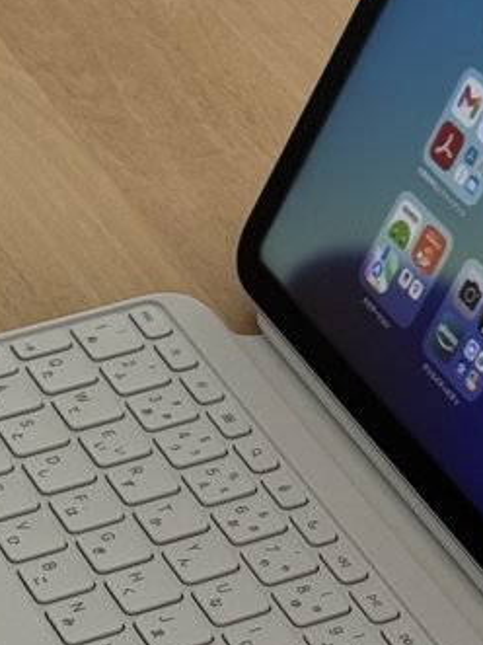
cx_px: 321
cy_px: 220
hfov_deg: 8.5
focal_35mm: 174
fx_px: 3239
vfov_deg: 11.4
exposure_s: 1/121
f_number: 1.78
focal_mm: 6.76
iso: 80
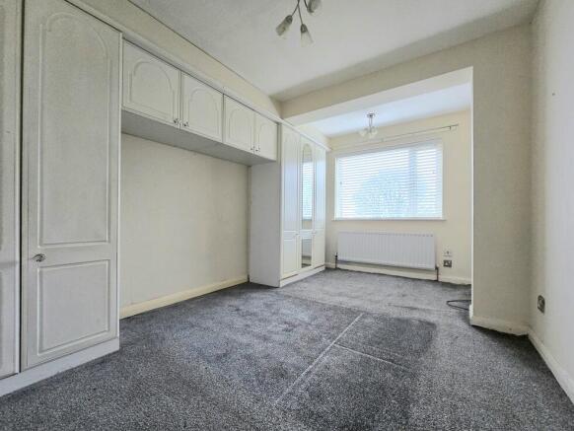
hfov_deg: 106.2
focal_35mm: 13
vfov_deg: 90.0
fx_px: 216
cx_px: 287
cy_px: 216
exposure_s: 1/50.3
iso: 400
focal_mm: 2.2
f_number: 2.2
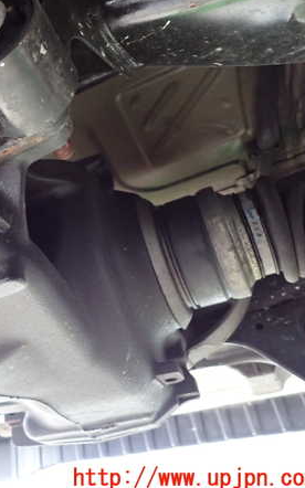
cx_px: -9
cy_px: 244
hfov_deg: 32.2
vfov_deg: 54.0
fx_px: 479
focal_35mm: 36
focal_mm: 4.5
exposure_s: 1/30
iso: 800
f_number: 2
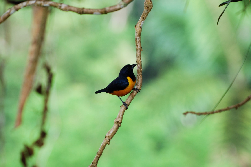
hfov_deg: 9.5
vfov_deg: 6.3
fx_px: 1516
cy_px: 84
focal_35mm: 218
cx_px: 126
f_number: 5.6
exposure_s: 1/80
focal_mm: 145
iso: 200
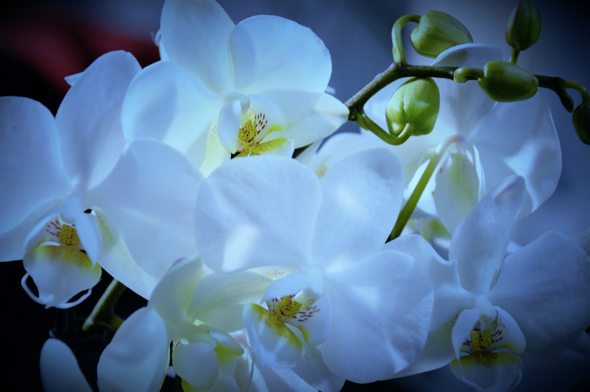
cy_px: 196
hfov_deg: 17.1
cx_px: 295
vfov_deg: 11.4
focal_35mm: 120
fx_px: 1965
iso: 800
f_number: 5.6
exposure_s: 1/20
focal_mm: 80
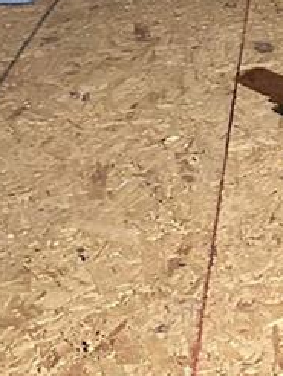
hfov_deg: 12.5
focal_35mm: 117
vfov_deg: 15.0
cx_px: 280
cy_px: -257
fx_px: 1273
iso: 1000
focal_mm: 6.86
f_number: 1.78
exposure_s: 1/30
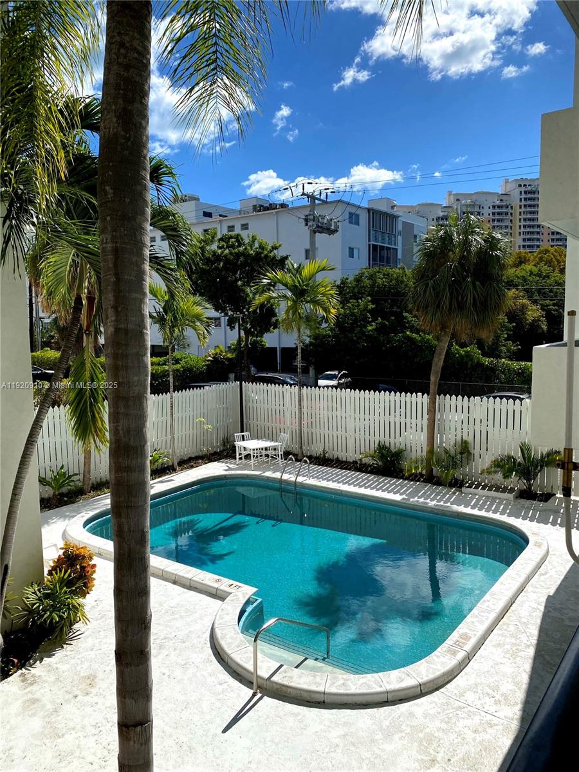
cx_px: 290
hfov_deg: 53.1
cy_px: 386
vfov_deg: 67.3
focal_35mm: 26
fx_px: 580
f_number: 1.8
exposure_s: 1/4808
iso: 32
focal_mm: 4.25
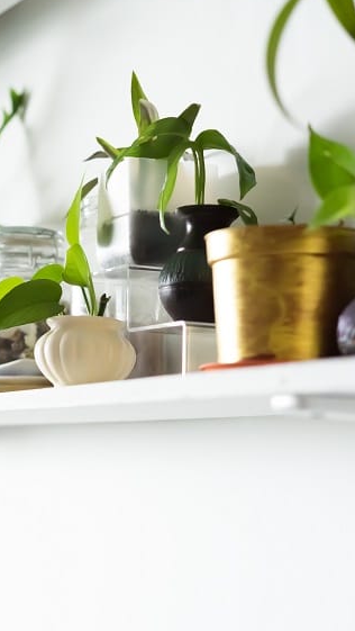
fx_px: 1404
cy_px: 322
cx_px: 17
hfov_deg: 14.2
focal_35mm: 84
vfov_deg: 25.3
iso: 1000
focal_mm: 50
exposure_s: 1/1000
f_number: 2.8
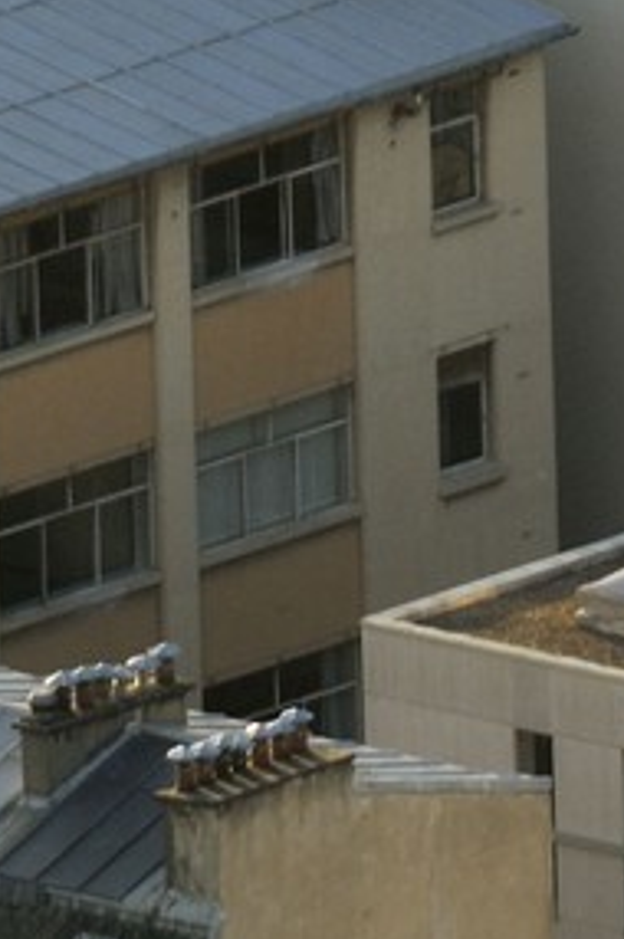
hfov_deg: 0.5
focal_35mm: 2517
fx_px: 65596
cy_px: -1484
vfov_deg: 0.8
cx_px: -952
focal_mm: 300
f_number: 4
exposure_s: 1/320
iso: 100
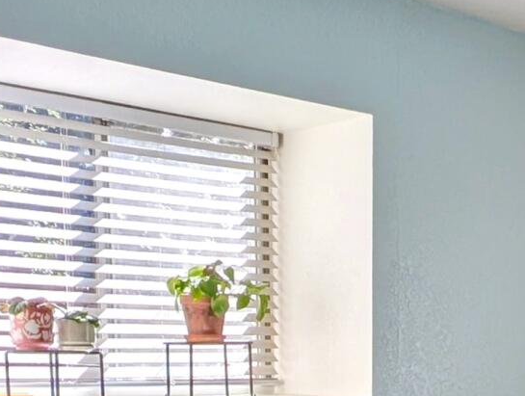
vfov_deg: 20.8
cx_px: 522
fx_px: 1003
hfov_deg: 27.7
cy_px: 474
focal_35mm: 66
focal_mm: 2.23
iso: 40
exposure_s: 1/419
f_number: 1.95
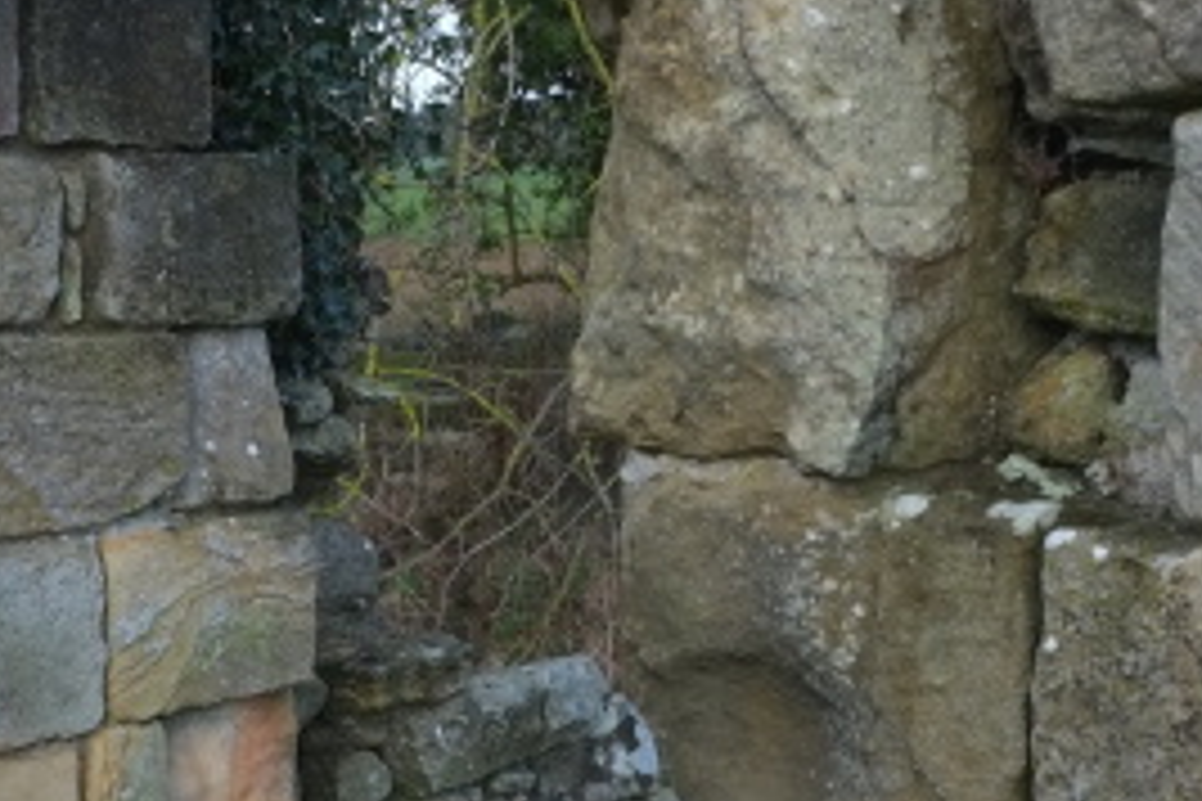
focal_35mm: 72
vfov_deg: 18.8
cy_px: 569
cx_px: 729
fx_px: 2404
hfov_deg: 28.0
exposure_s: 1/150
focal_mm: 16
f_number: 4.5
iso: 200
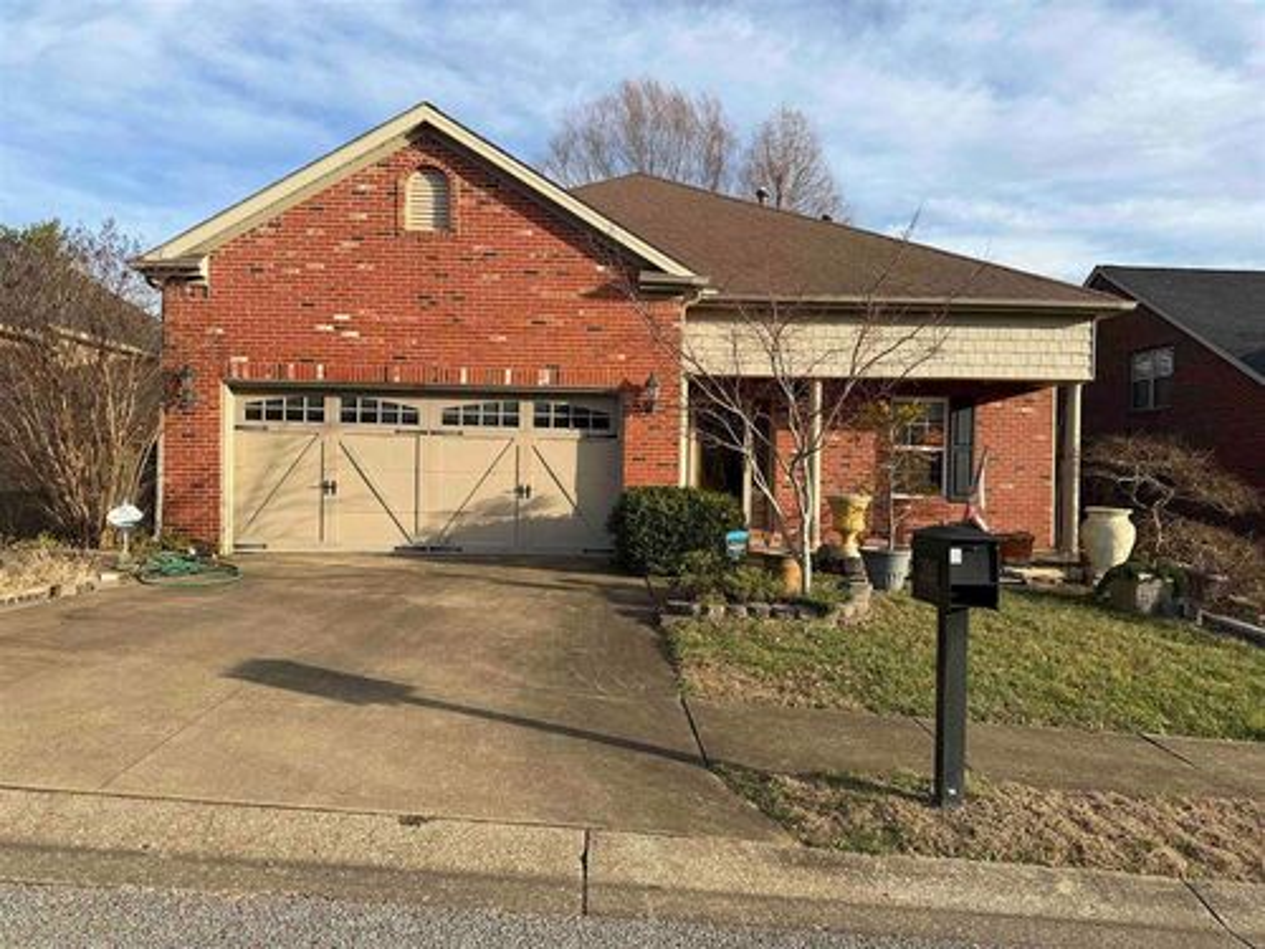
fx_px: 877
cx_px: 632
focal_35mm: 24
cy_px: 474
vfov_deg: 56.8
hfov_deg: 71.6
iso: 80
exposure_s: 1/2445
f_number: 1.78
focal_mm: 6.76
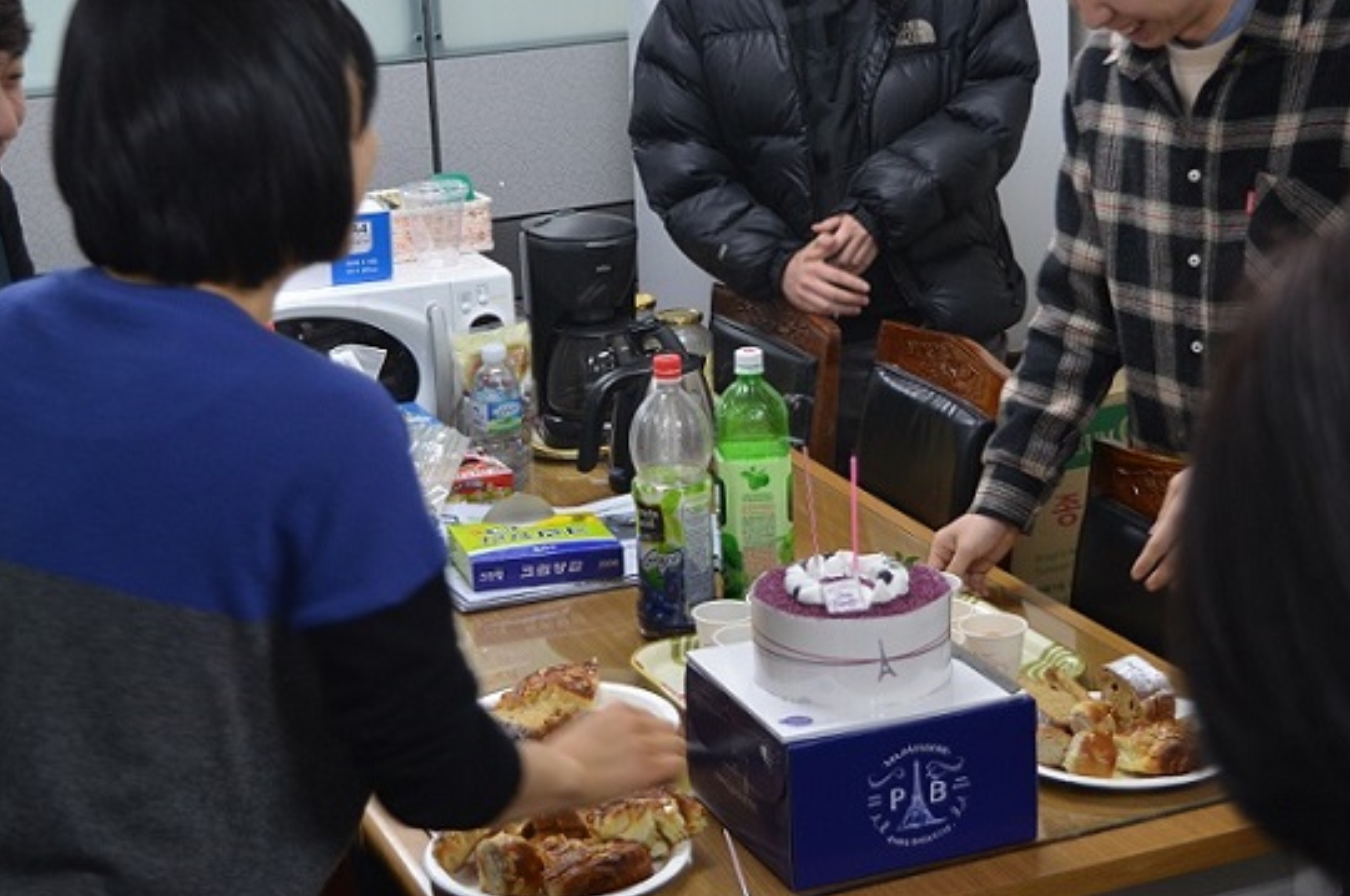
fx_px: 2471
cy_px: 339
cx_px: 646
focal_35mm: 66
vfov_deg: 20.5
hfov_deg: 30.6
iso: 500
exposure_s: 1/60
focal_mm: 34
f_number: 4.5
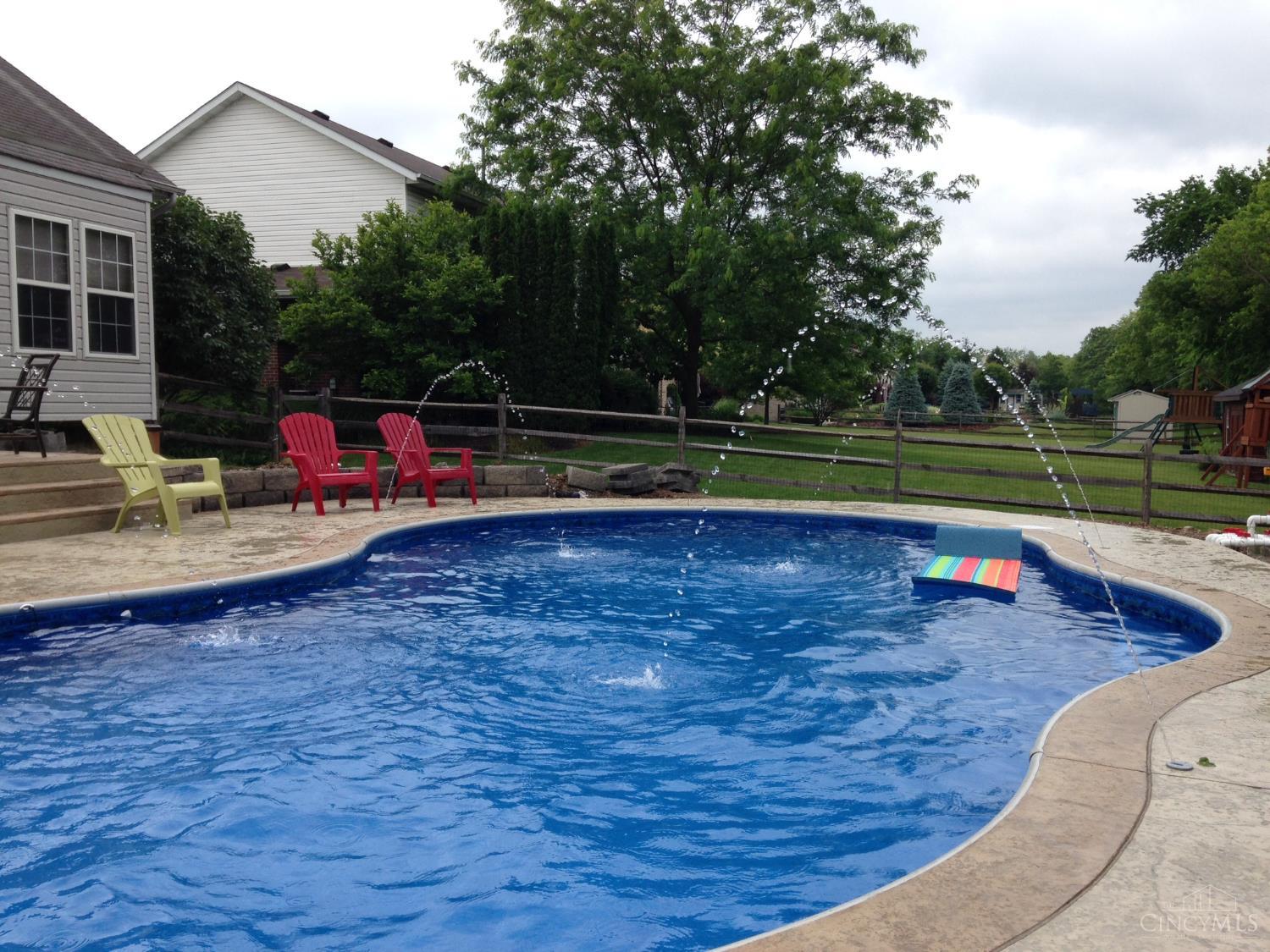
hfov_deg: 55.4
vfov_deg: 42.9
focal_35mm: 33
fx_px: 1211
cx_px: 635
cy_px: 476
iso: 50
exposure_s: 1/786
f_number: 2.4
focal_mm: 4.12
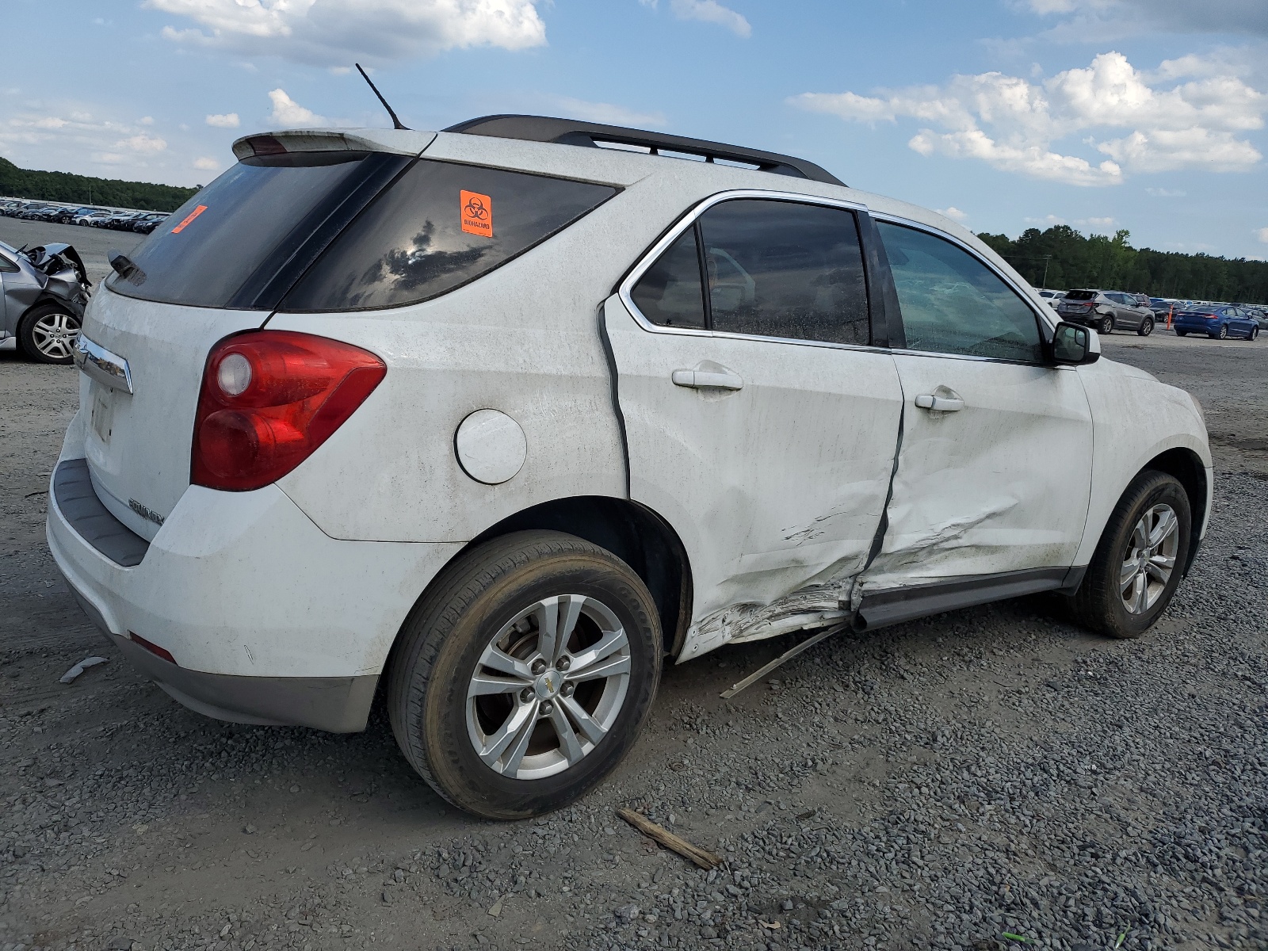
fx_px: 952
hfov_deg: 67.3
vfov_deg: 53.1
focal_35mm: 26
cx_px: 634
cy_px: 476
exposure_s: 1/3333
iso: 50
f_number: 1.5
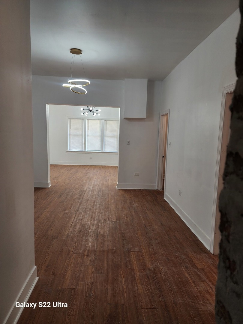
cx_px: 122
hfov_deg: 58.9
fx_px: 215
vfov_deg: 73.9
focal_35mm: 23
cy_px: 162
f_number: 1.8
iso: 80
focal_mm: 6.4
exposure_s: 1/120
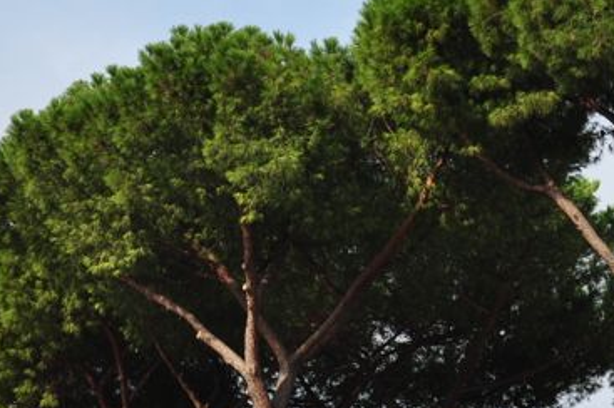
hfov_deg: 12.9
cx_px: 281
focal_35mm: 159
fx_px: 2709
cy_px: 406
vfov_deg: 8.6
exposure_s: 1/200
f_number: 10
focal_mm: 38
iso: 200
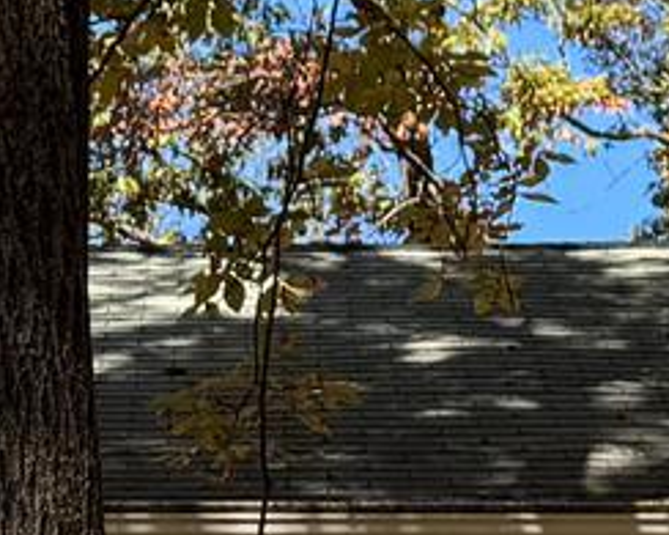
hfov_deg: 9.8
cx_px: 148
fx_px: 3899
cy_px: 1092
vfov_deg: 7.5
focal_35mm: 197
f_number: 1.78
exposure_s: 1/966
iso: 80
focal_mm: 6.76
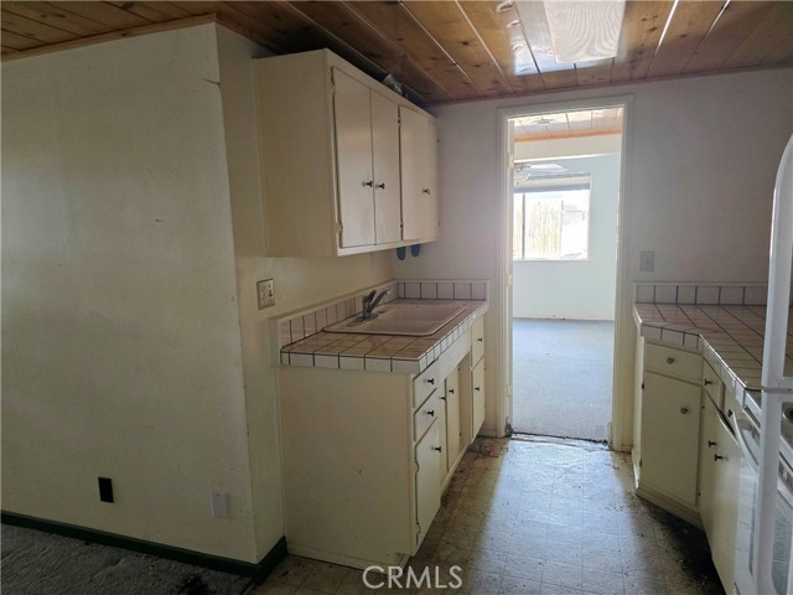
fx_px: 527
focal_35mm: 23
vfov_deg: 58.9
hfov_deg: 73.9
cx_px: 396
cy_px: 298
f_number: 1.7
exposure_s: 1/60
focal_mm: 6.3
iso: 800
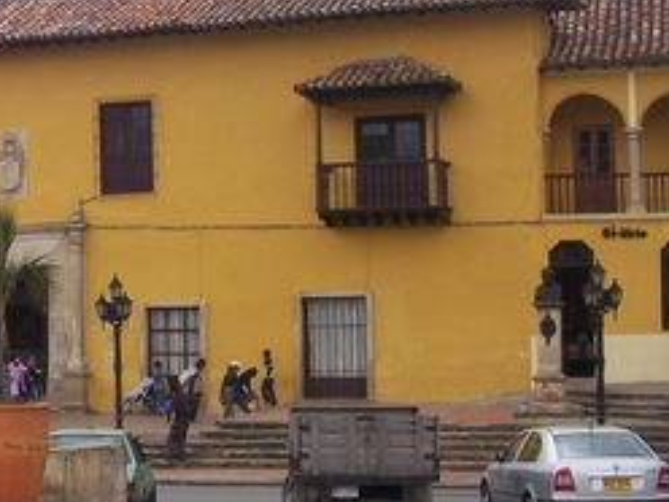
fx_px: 1797
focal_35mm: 93
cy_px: 165
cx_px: -43
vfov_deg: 15.9
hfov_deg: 20.2
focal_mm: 6
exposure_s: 1/426
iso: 80
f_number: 4.8
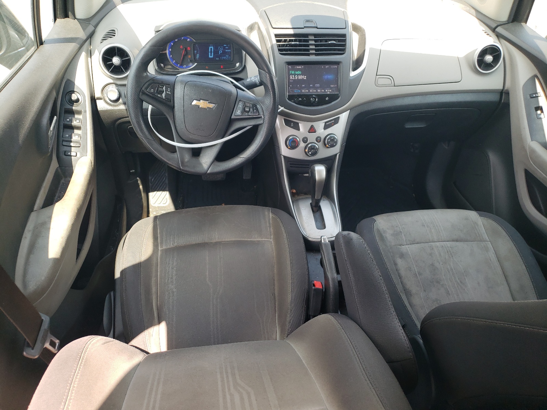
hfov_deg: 67.3
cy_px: 205
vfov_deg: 53.1
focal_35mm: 26
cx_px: 274
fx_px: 411
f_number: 1.5
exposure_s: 1/179
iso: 50
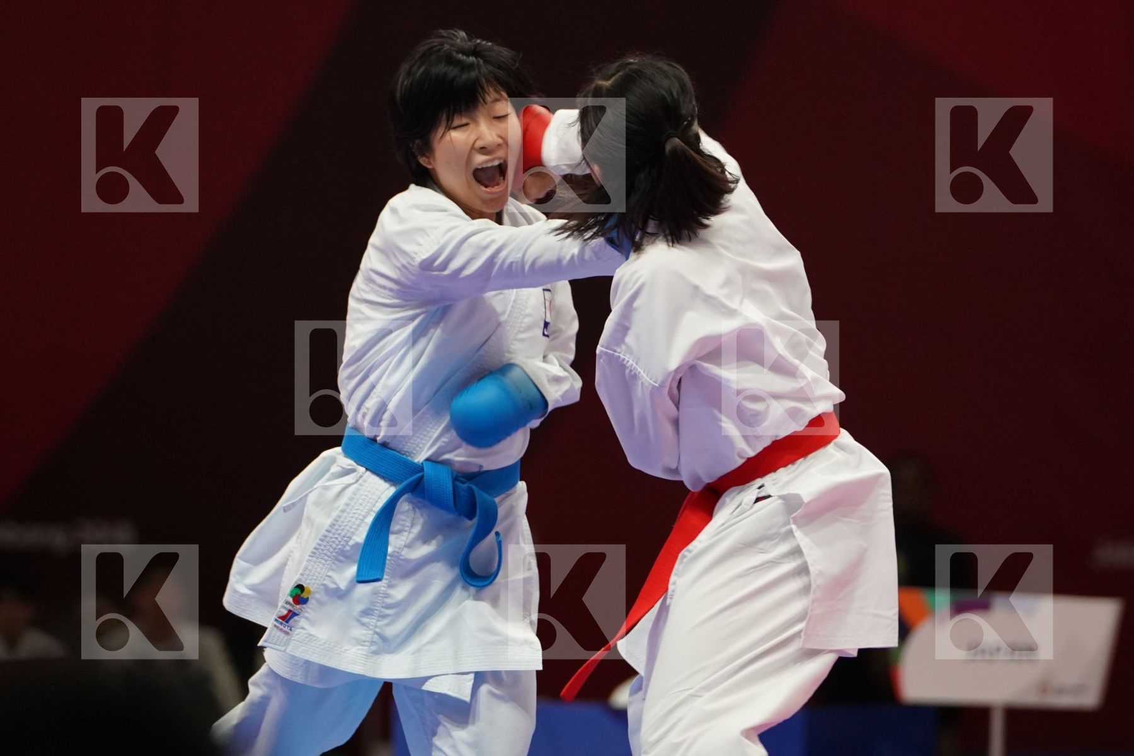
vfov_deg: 3.8
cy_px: 378
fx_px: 11276
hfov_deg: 5.8
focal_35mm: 358
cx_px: 567
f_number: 4
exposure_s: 1/1000
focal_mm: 239
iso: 3200
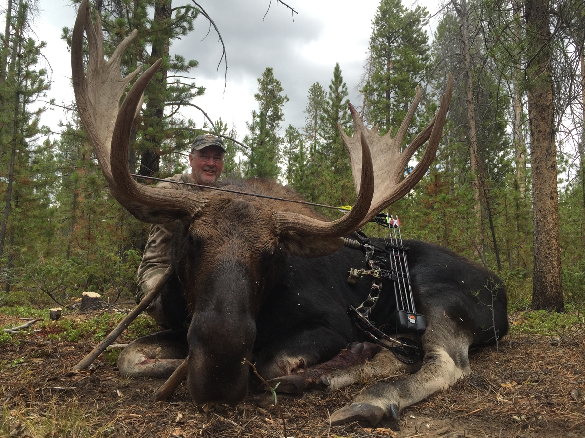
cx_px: 292
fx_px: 490
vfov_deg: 48.2
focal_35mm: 29
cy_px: 219
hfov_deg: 61.7
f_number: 2.2
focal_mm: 4.15
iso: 32
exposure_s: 1/425
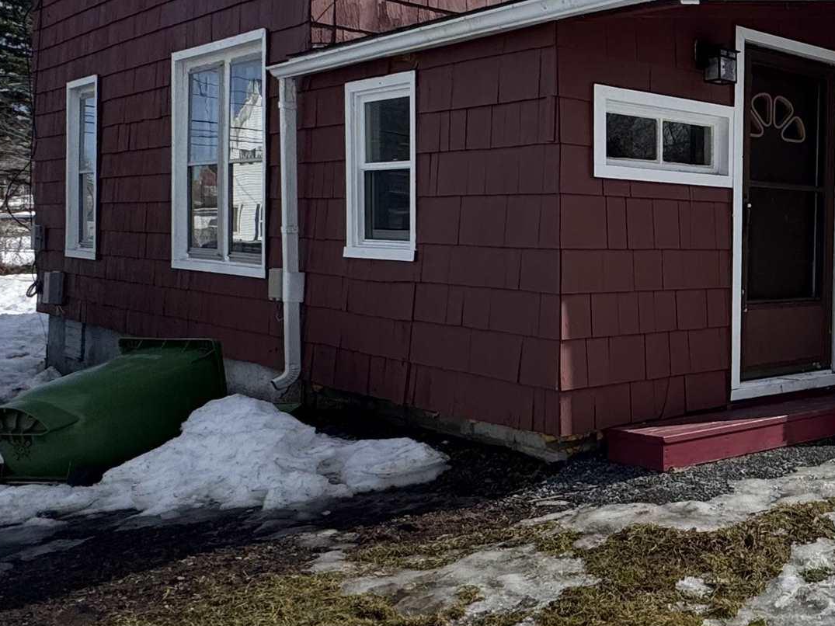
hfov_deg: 35.4
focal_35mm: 40
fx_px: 965
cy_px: 273
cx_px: 1032
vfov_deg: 35.9
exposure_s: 1/3906
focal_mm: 2.22
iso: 40
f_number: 2.2
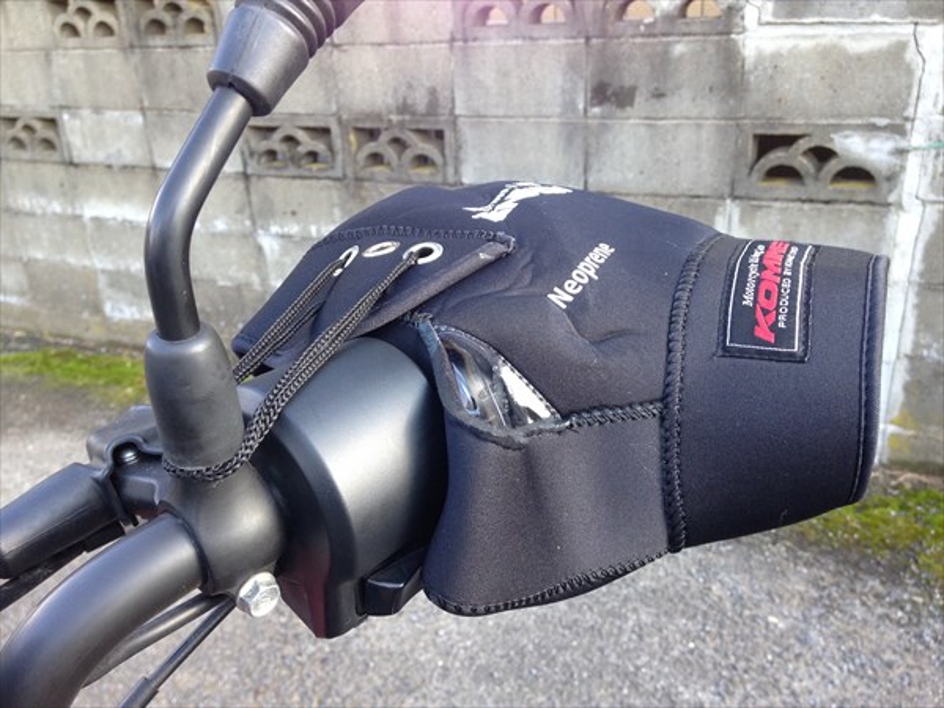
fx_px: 900
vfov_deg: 42.9
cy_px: 354
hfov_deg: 55.4
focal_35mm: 33
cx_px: 472
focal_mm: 4.12
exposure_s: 1/120
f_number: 2.4
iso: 80
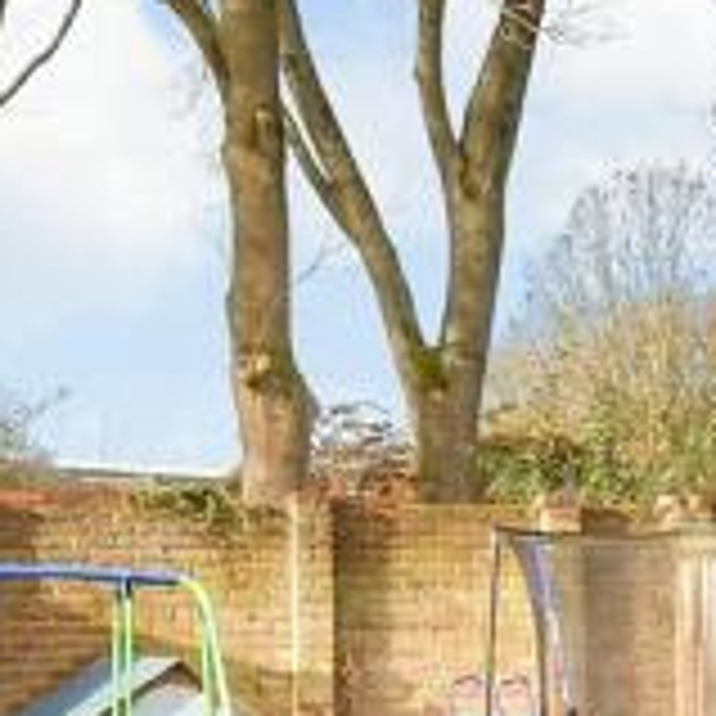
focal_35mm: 82
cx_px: 779
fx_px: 1919
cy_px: 326
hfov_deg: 20.2
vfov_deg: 21.1
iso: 250
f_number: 8
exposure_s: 1/100
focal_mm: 10
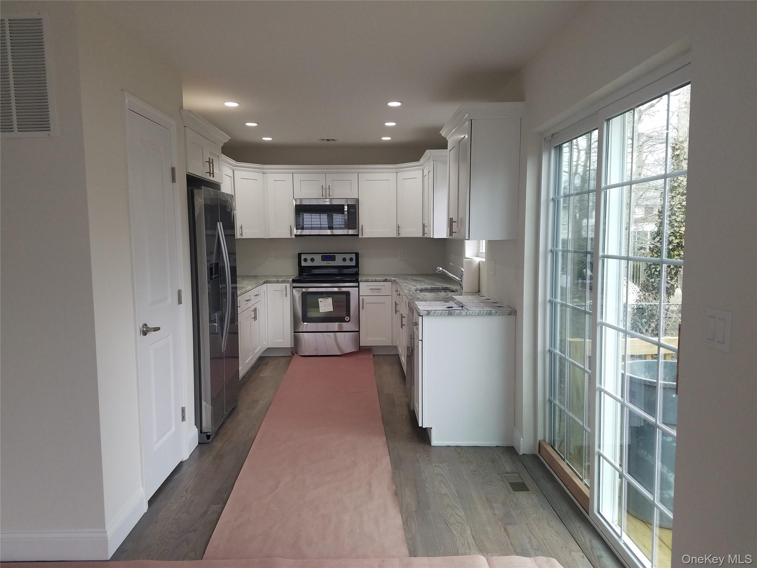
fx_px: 569
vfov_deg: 53.1
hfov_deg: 67.3
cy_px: 284
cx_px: 378
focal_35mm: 26
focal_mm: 4.2
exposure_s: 1/120
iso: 80
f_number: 1.7
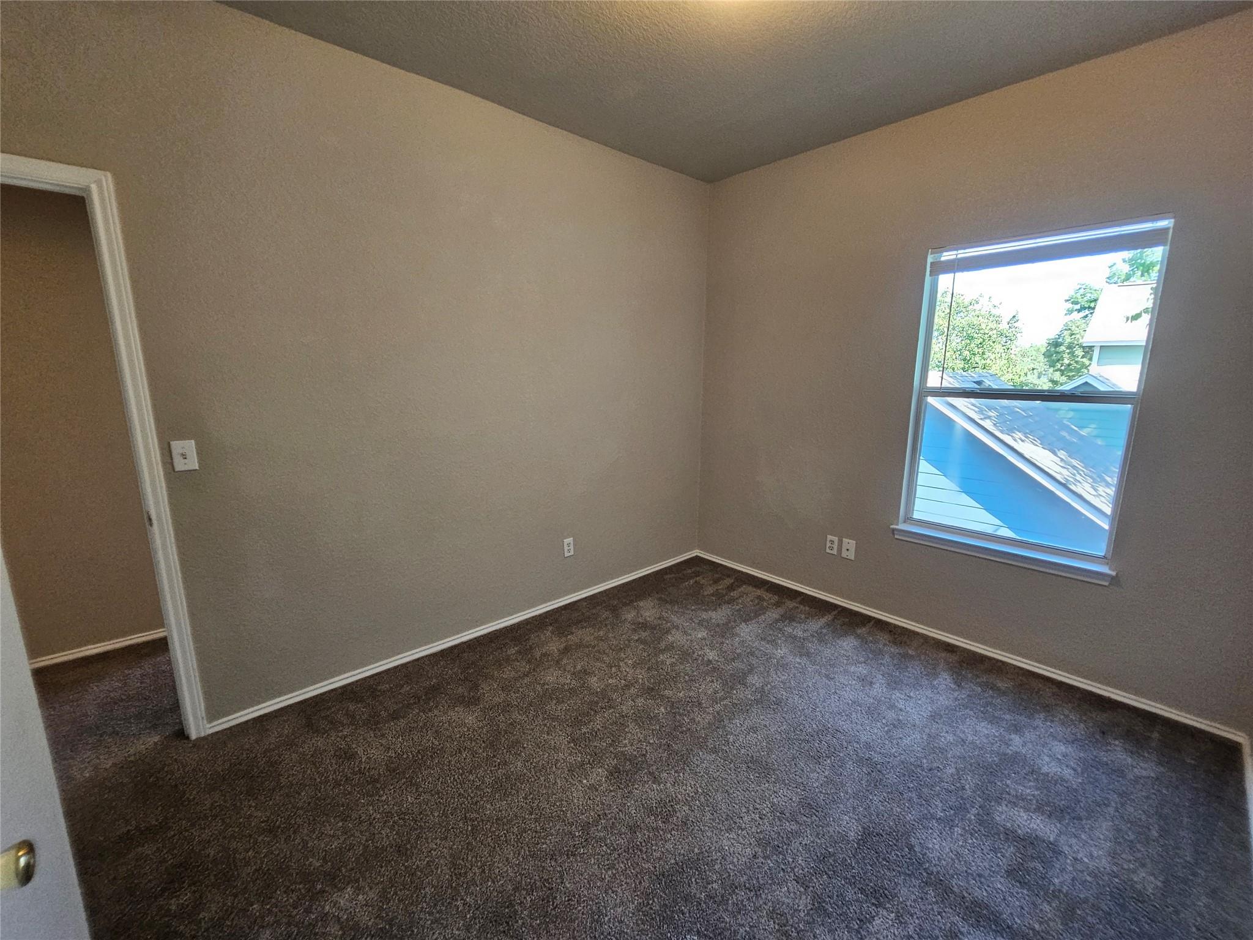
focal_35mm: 13
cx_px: 626
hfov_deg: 106.2
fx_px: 471
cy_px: 470
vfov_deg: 89.9
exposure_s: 1/60
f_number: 2.2
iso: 200
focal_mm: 2.2
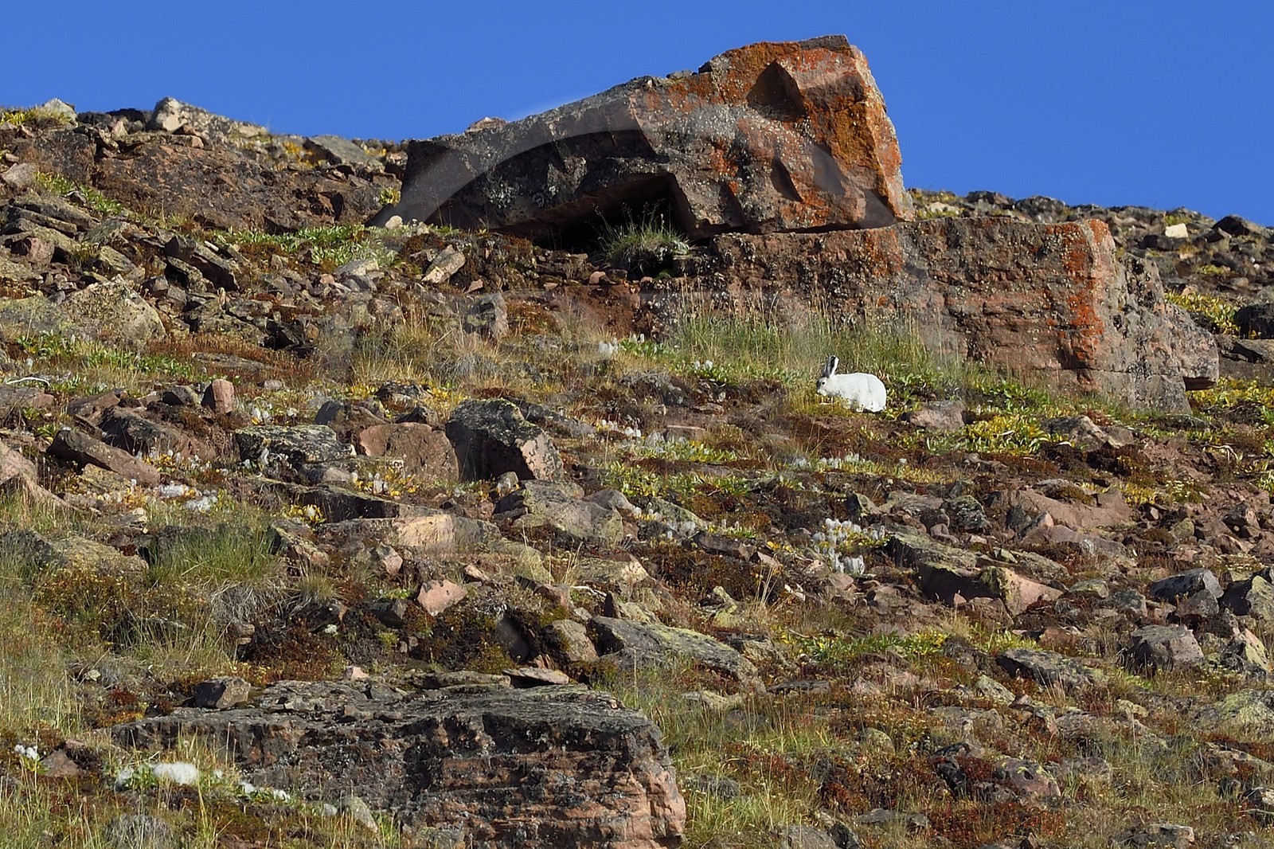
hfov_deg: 10.3
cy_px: 424
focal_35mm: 200
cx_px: 637
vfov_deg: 6.9
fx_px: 7076
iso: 200
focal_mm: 200
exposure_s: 1/250
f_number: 10
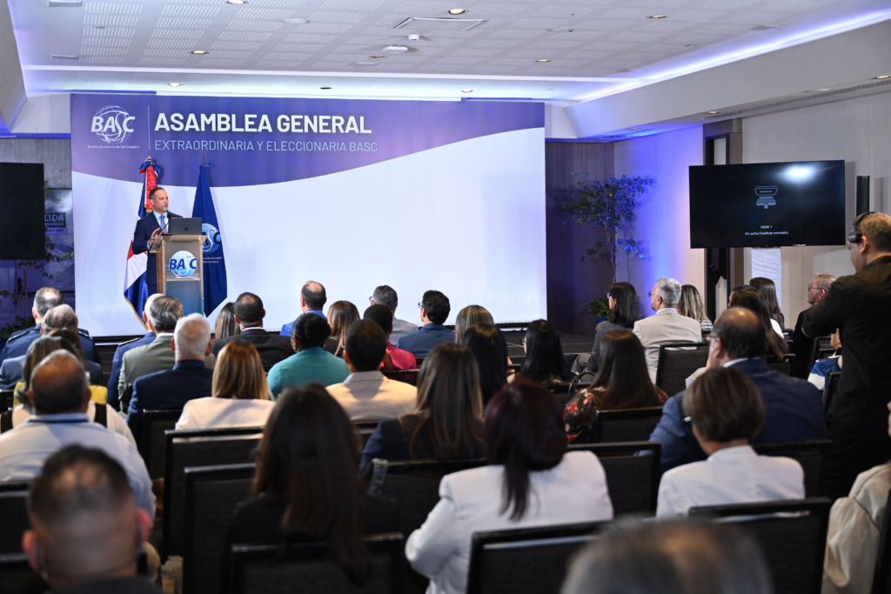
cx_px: 446
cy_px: 297
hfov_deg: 38.9
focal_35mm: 51
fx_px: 1262
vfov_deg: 26.5
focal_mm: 51
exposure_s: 1/160
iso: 1000
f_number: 3.2
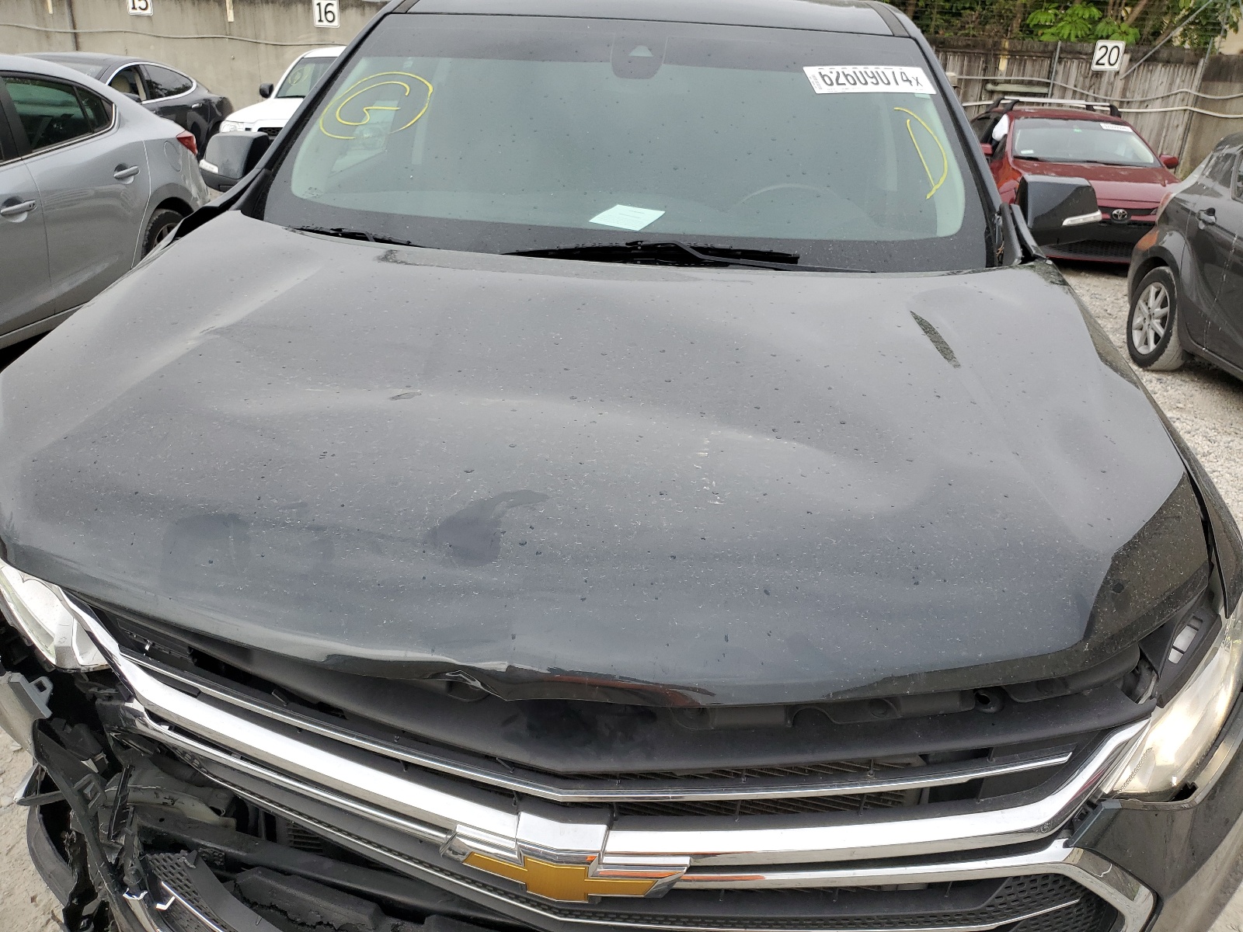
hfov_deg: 67.3
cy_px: 466
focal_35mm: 26
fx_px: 934
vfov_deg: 53.1
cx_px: 622
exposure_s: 1/769
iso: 50
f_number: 1.5
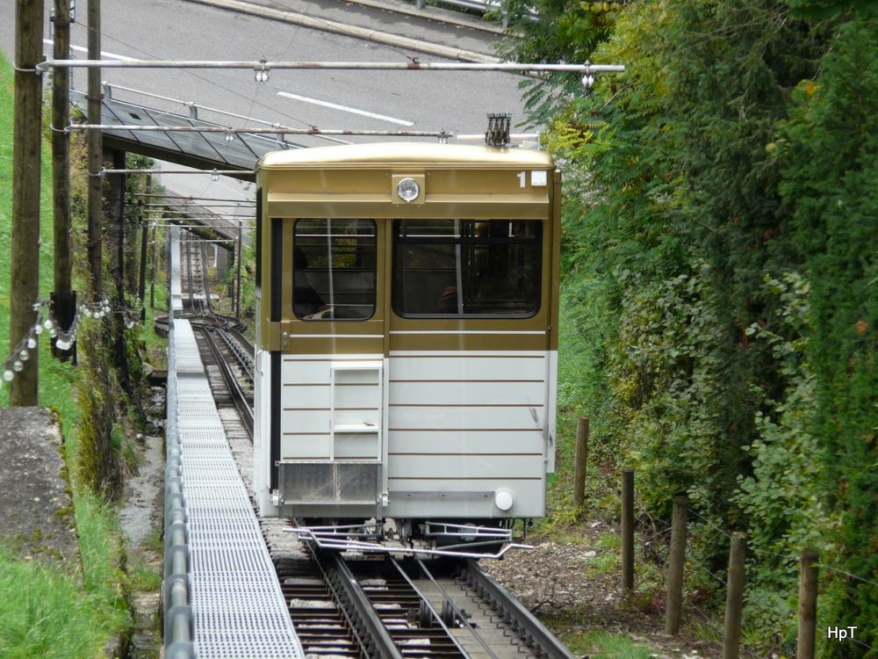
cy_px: 330
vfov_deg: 5.4
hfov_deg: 7.3
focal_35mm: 273
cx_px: 439
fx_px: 6924
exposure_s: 1/100
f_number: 3.6
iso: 100
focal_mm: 44.9
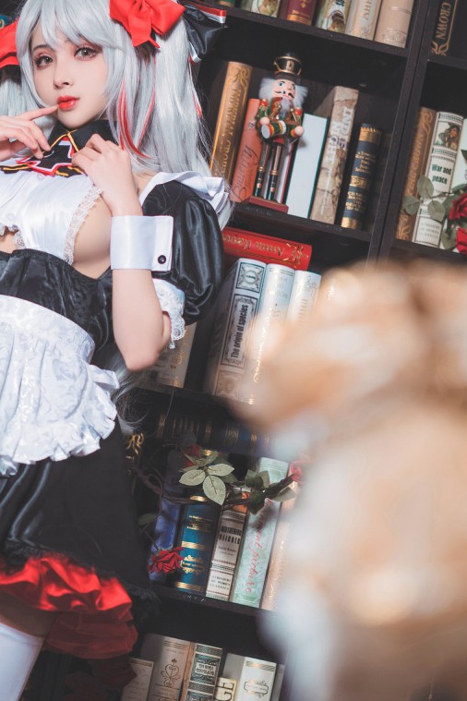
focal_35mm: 79
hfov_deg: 17.0
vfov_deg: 25.6
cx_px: 32
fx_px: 1537
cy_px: 453
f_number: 2
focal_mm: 40
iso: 100
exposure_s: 1/100
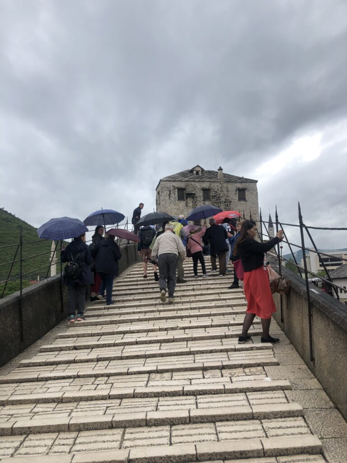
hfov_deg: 49.7
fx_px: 374
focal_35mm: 28
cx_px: 174
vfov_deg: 63.4
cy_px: 232
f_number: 1.8
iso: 20
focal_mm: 3.99
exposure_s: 1/1333
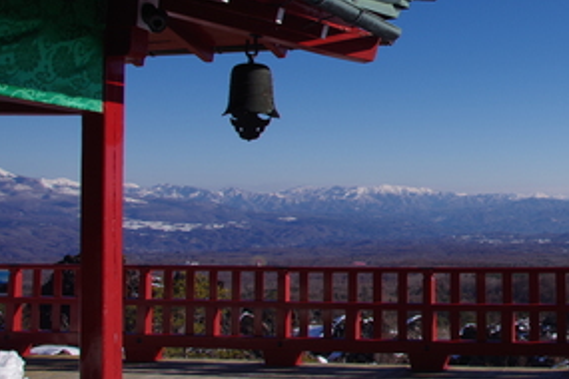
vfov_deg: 25.3
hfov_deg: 34.1
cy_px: 115
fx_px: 838
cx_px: 573
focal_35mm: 53
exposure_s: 1/400
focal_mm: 17
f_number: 7.1
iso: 100
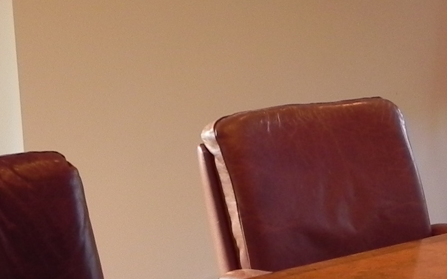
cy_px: 233
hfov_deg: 14.7
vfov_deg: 9.7
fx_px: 1644
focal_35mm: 135
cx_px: 616
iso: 160
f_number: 3.2
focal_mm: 6.6
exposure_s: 1/49.2
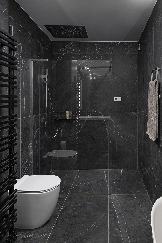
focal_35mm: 24
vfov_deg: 73.5
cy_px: 97
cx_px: 109
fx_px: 160
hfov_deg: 52.5
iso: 200
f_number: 9
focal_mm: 15.5
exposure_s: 1/160
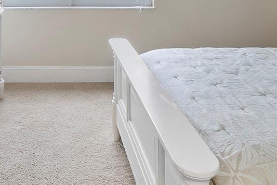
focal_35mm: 45
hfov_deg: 42.4
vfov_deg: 26.1
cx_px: 73
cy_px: -46
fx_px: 346
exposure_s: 1/8
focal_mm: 10
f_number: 11
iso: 160
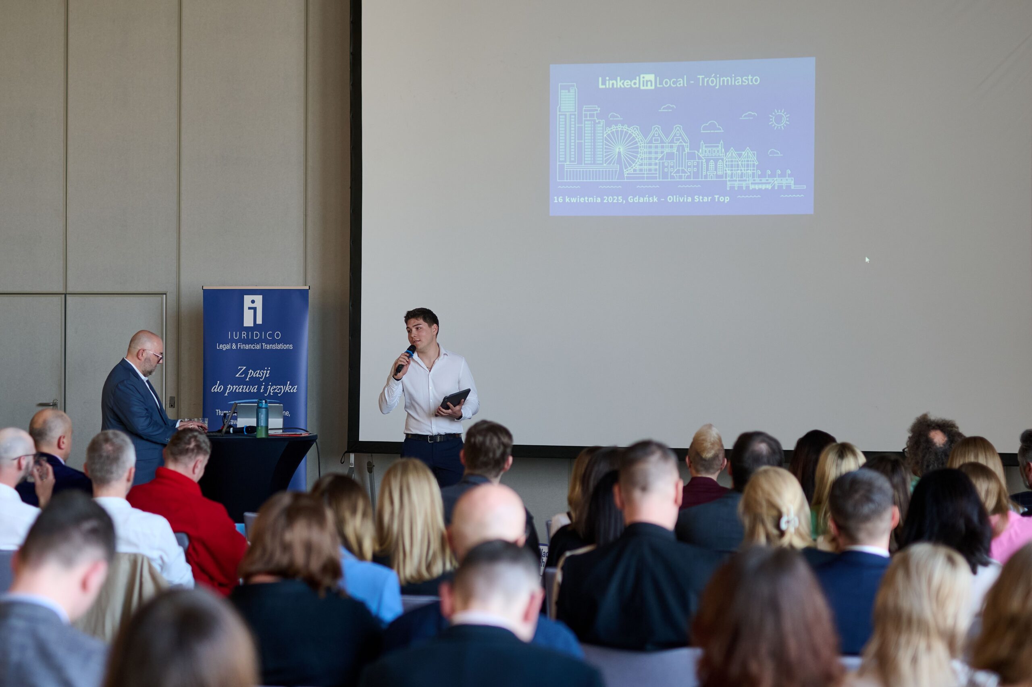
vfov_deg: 18.2
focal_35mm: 75
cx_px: 516
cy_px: 344
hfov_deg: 27.0
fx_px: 2149
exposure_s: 1/160
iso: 250
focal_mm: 50
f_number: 2
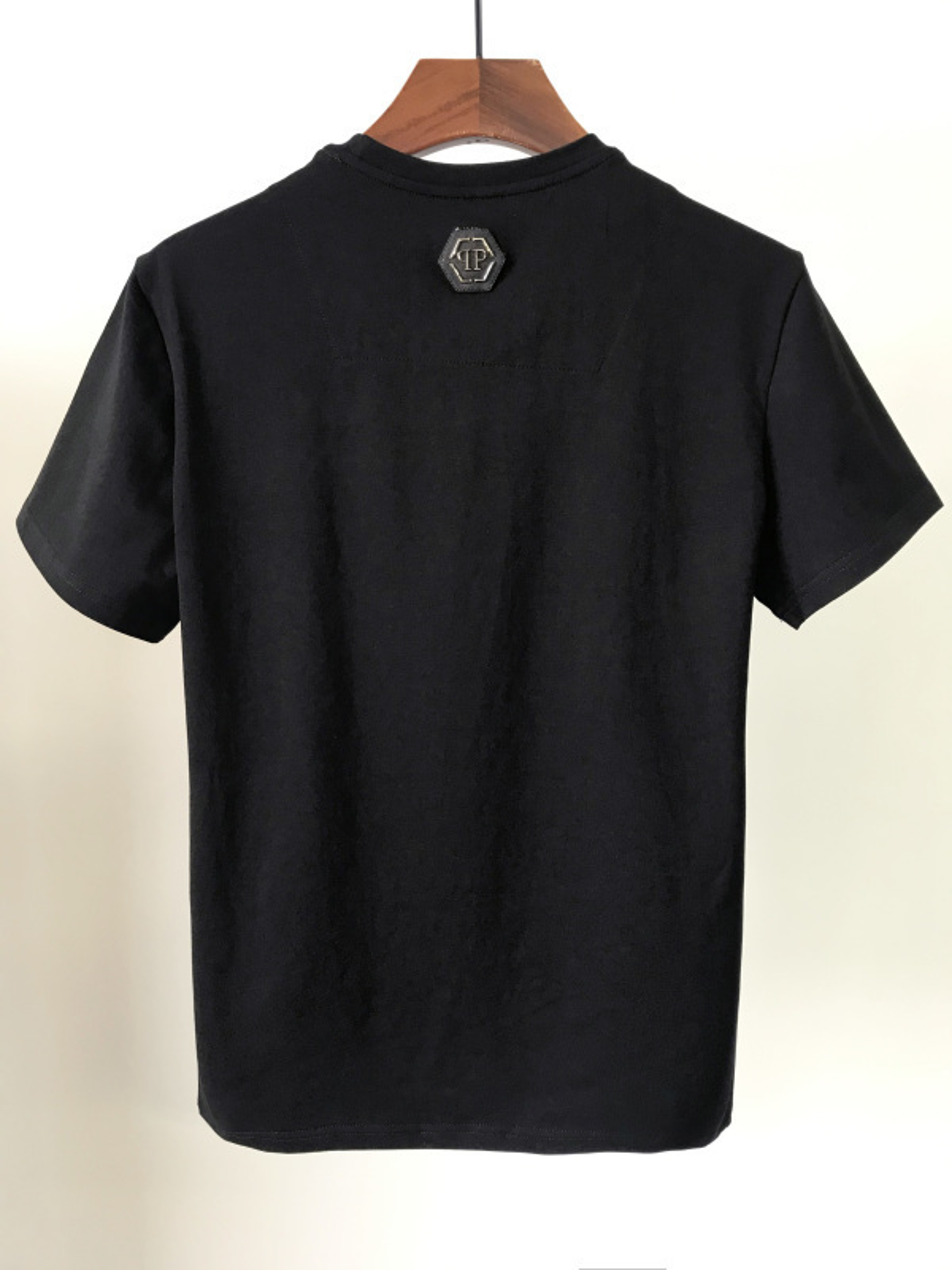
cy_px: 635
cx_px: 476
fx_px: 1027
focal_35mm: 28
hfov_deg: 49.7
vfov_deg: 63.4
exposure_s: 1/33
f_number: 1.8
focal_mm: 3.99
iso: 40
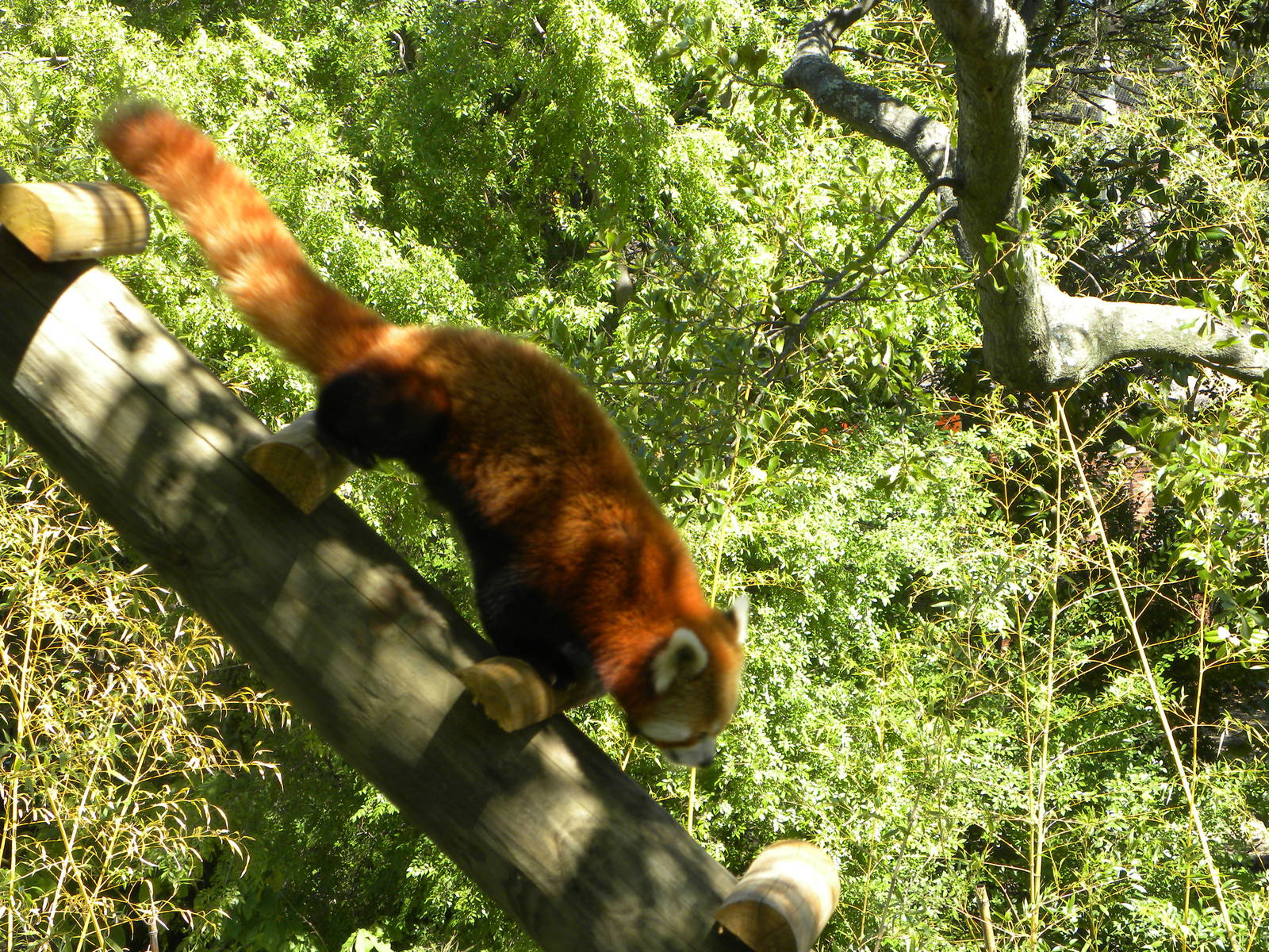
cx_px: 634
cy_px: 476
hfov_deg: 16.8
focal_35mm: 117
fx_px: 4289
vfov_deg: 12.7
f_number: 4
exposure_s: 1/102
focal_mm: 20.8
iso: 64
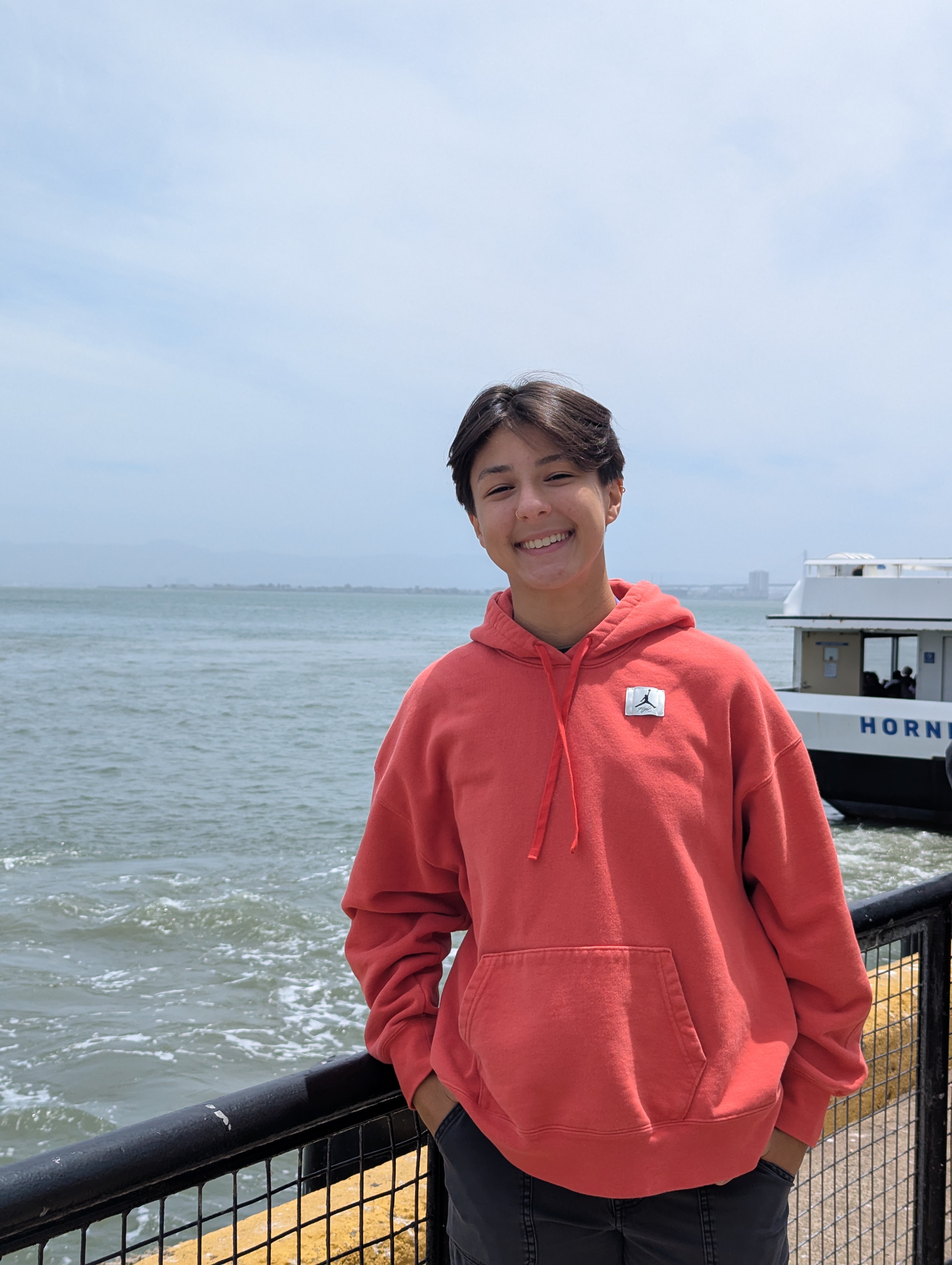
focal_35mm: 48
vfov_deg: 39.6
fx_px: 1756
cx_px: 476
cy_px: 632
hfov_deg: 30.3
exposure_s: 1/3300
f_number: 1.85
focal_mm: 6.81
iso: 59
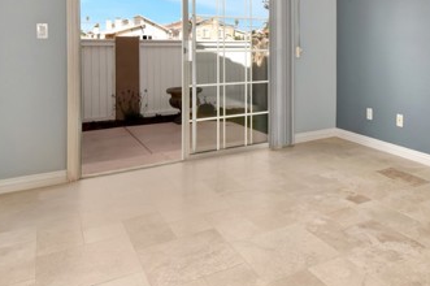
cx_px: 296
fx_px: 346
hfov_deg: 61.7
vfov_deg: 43.0
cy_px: 61
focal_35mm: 29
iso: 800
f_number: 8
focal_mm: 10
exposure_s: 1/160
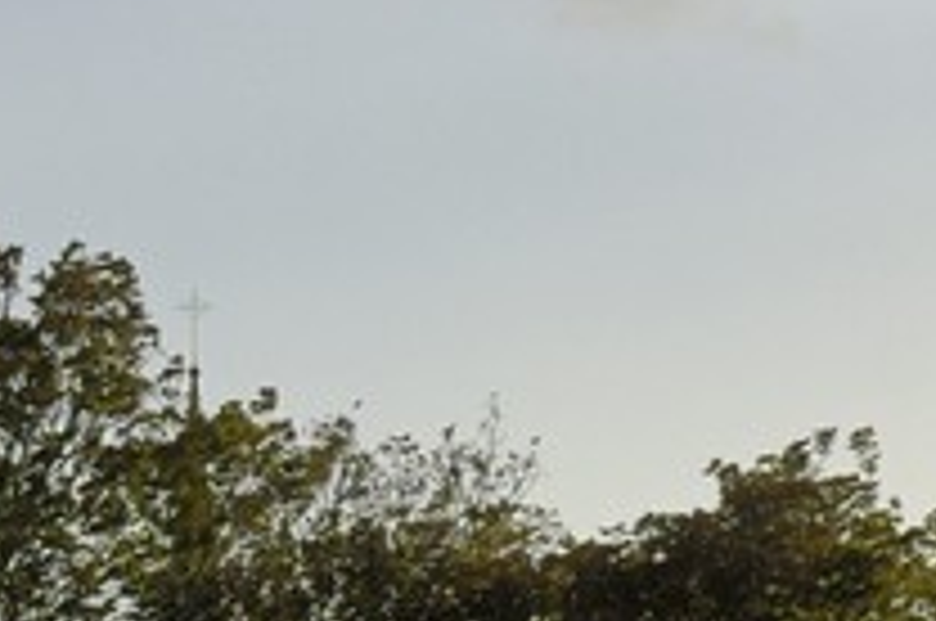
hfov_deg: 5.7
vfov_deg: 4.2
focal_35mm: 323
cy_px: 976
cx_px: -2498
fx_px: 8385
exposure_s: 1/160
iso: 100
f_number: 10
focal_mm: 28
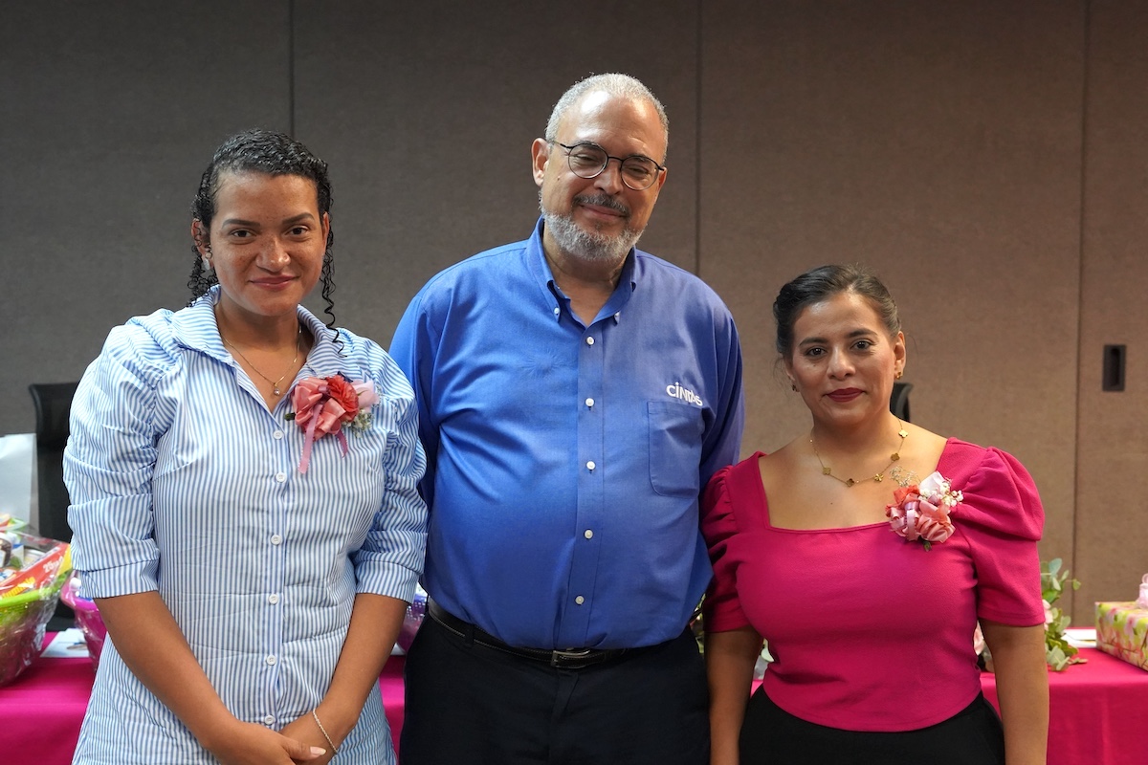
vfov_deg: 27.0
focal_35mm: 50
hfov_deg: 39.6
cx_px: 574
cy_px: 382
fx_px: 1594
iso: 8000
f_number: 4
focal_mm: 50
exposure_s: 1/160
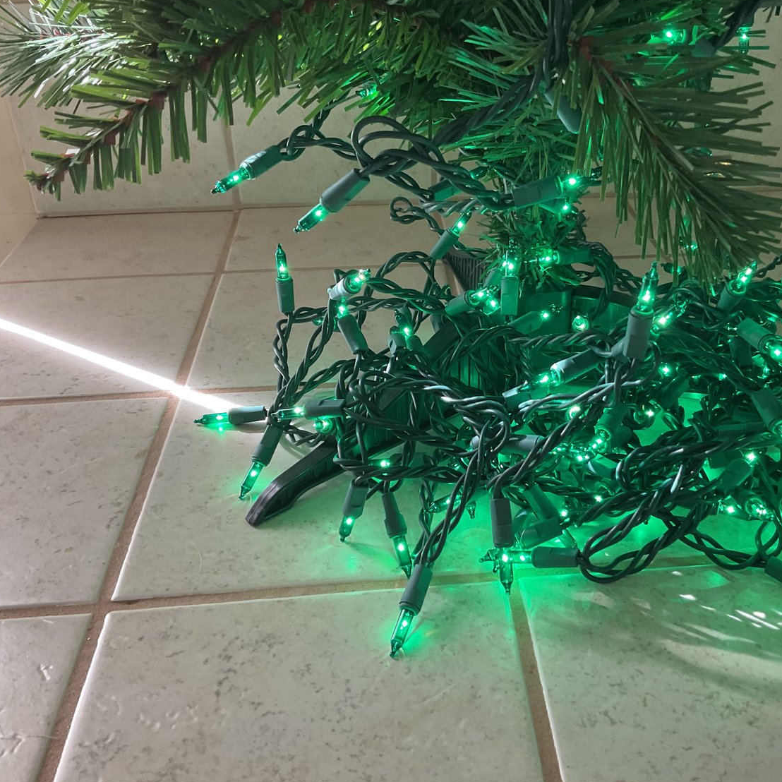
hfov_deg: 46.9
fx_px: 895
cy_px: 384
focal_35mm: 35
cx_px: 473
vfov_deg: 47.2
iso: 100
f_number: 1.8
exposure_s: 1/60
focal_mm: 3
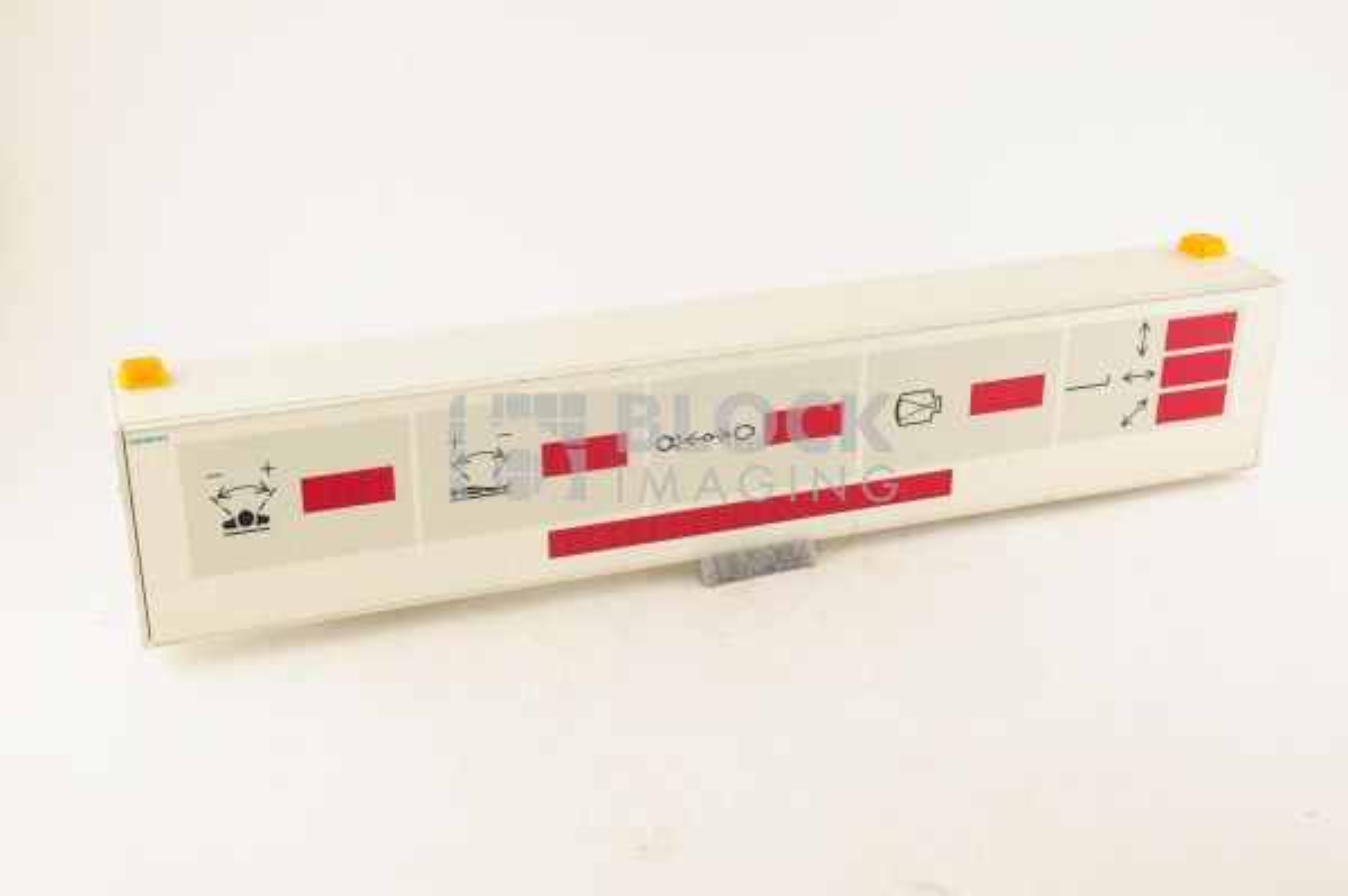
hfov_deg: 39.6
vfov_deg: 26.9
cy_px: 448
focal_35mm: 50
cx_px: 674
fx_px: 1871
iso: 1600
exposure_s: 1/125
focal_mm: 50
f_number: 13
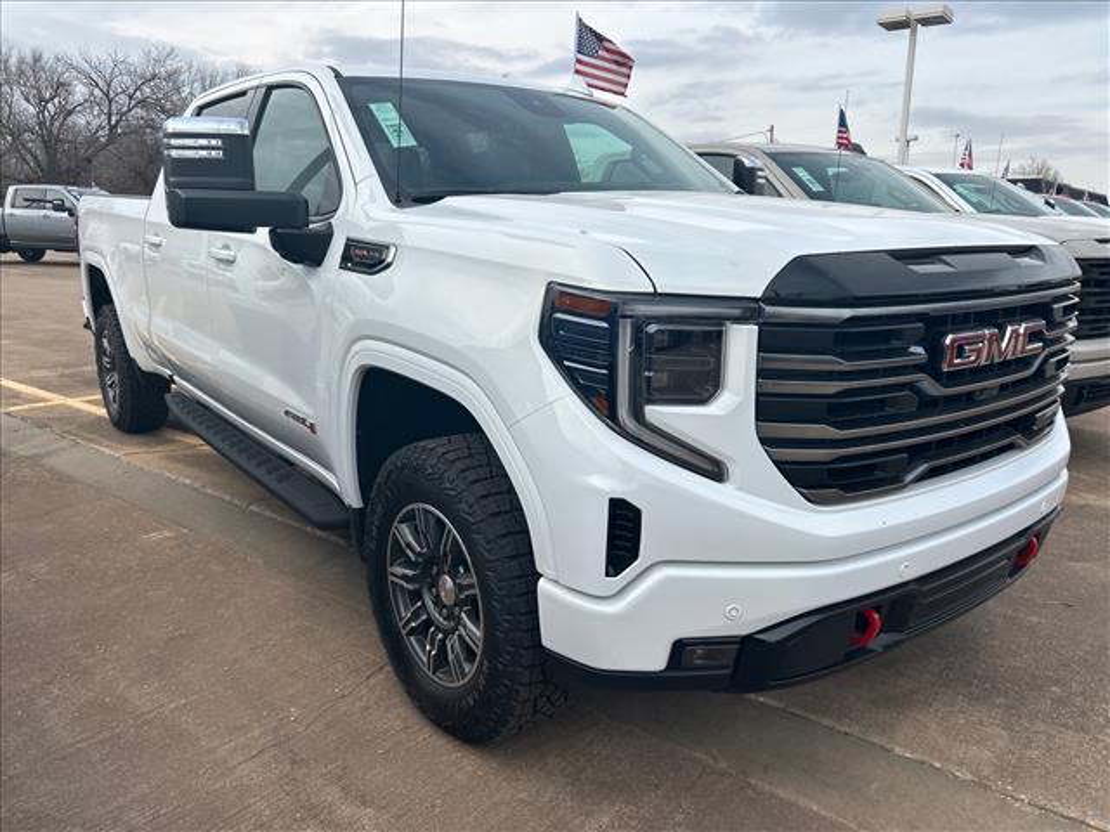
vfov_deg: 53.1
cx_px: 555
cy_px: 416
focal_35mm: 26
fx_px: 834
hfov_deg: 67.3
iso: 50
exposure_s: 1/1669
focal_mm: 5.7
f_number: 1.5
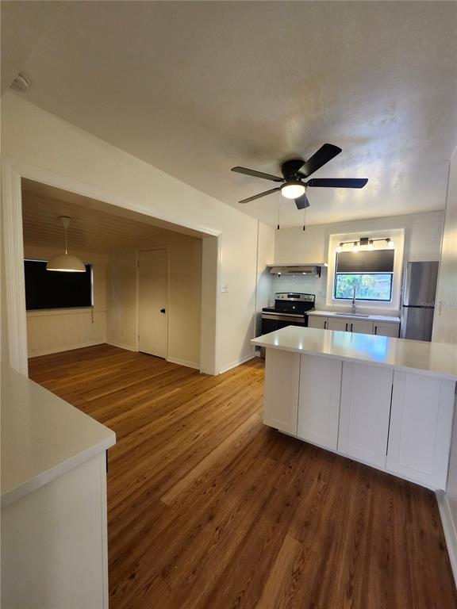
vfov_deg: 106.2
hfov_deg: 89.9
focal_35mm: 13
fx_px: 229
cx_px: 228
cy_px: 304
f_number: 2.2
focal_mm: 1.74
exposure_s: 1/60
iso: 200
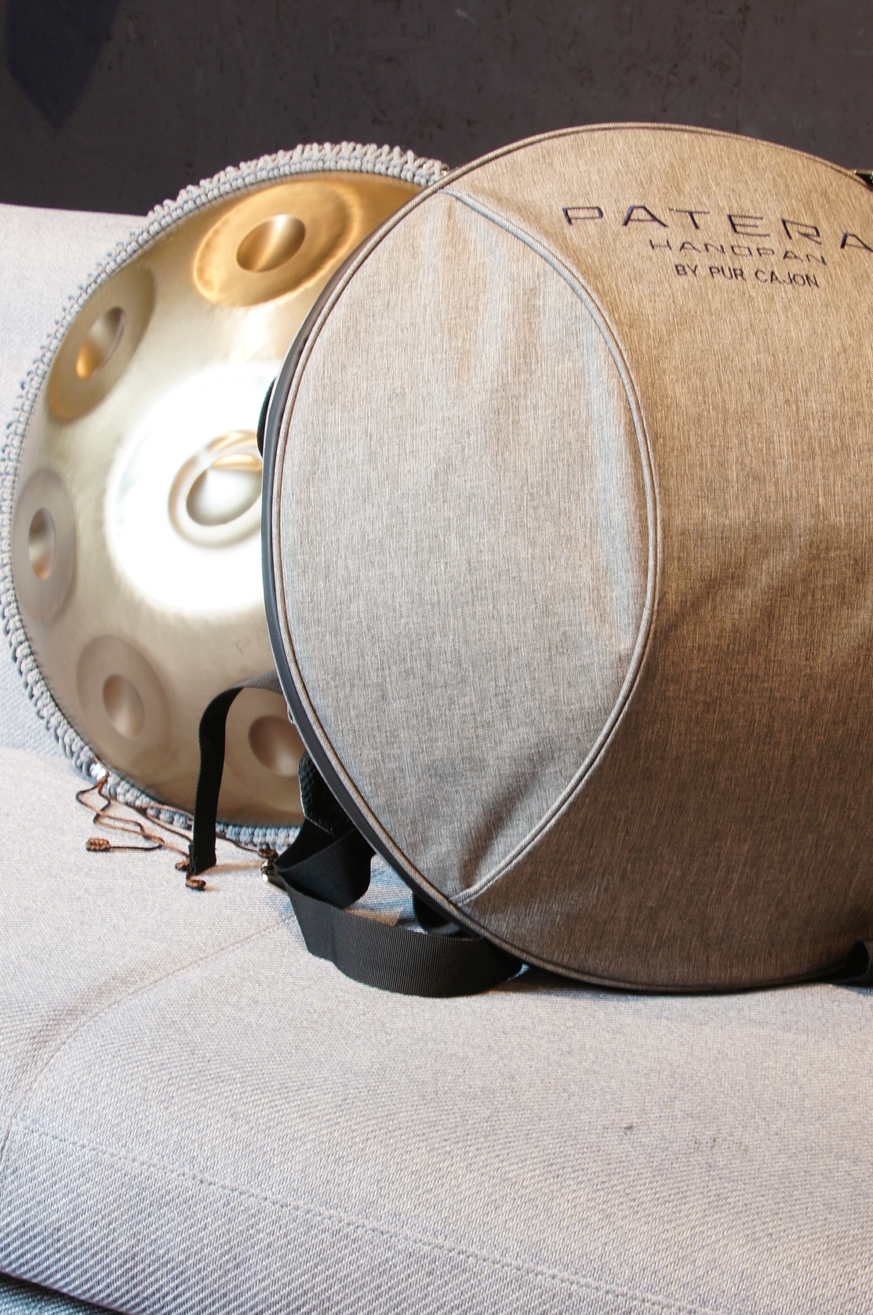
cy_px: 698
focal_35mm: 72
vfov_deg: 28.2
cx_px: 576
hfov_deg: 18.9
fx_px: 2614
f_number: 9
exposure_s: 1/1.25
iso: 100
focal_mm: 35
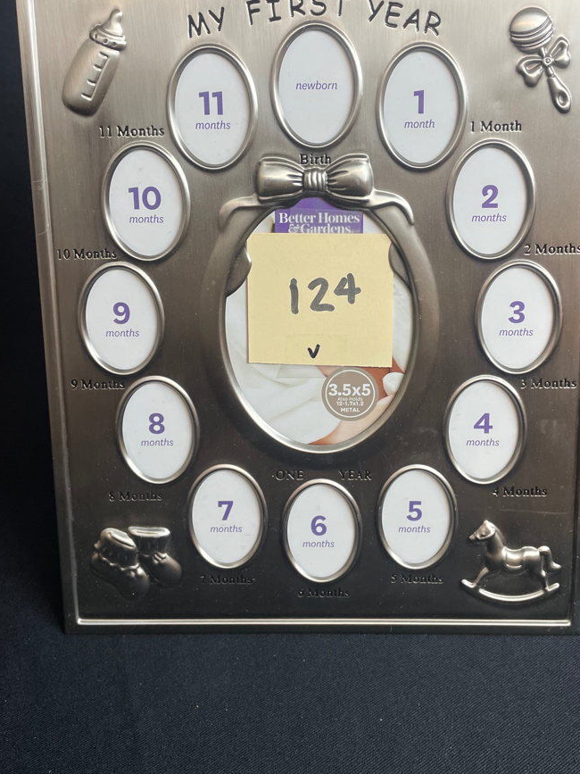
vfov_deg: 51.0
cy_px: 305
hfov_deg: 39.5
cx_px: 339
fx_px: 804
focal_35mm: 36
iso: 50
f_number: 1.6
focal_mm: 4.2
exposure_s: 1/120
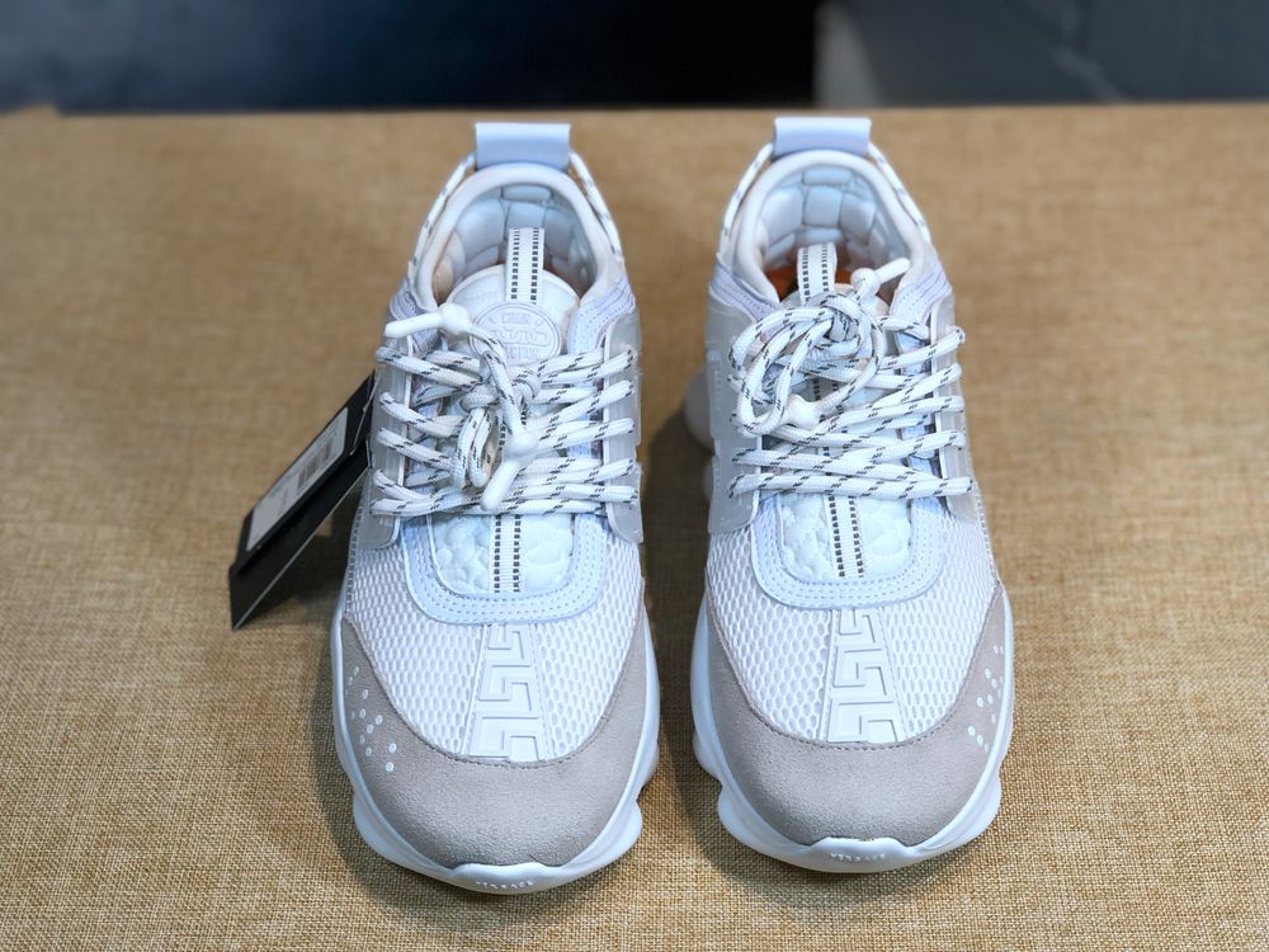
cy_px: 476
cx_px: 634
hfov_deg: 33.8
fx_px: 2090
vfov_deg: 25.7
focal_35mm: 57
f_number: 2.8
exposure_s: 1/33
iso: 25
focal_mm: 6.6
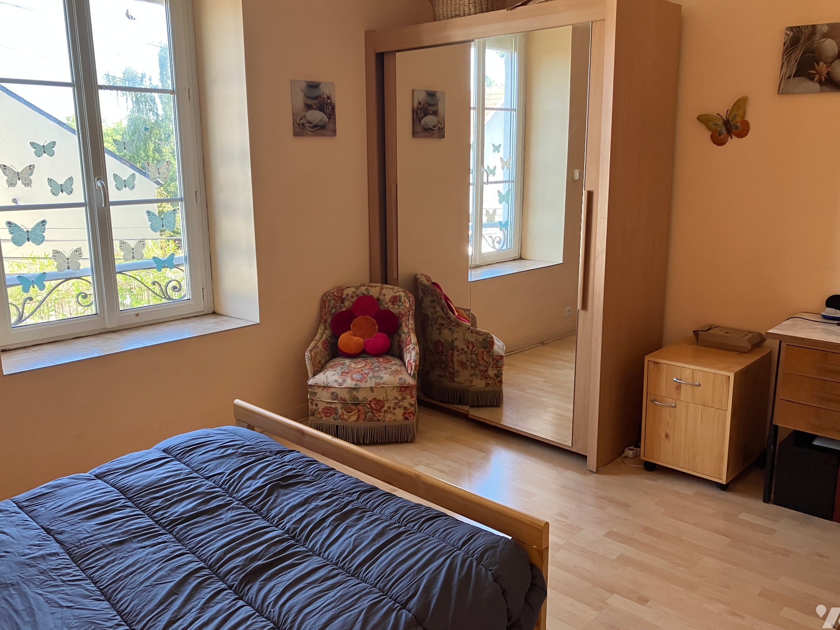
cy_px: 311
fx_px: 704
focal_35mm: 29
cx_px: 413
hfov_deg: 61.7
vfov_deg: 48.2
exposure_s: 1/85
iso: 80
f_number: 1.8
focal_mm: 3.99
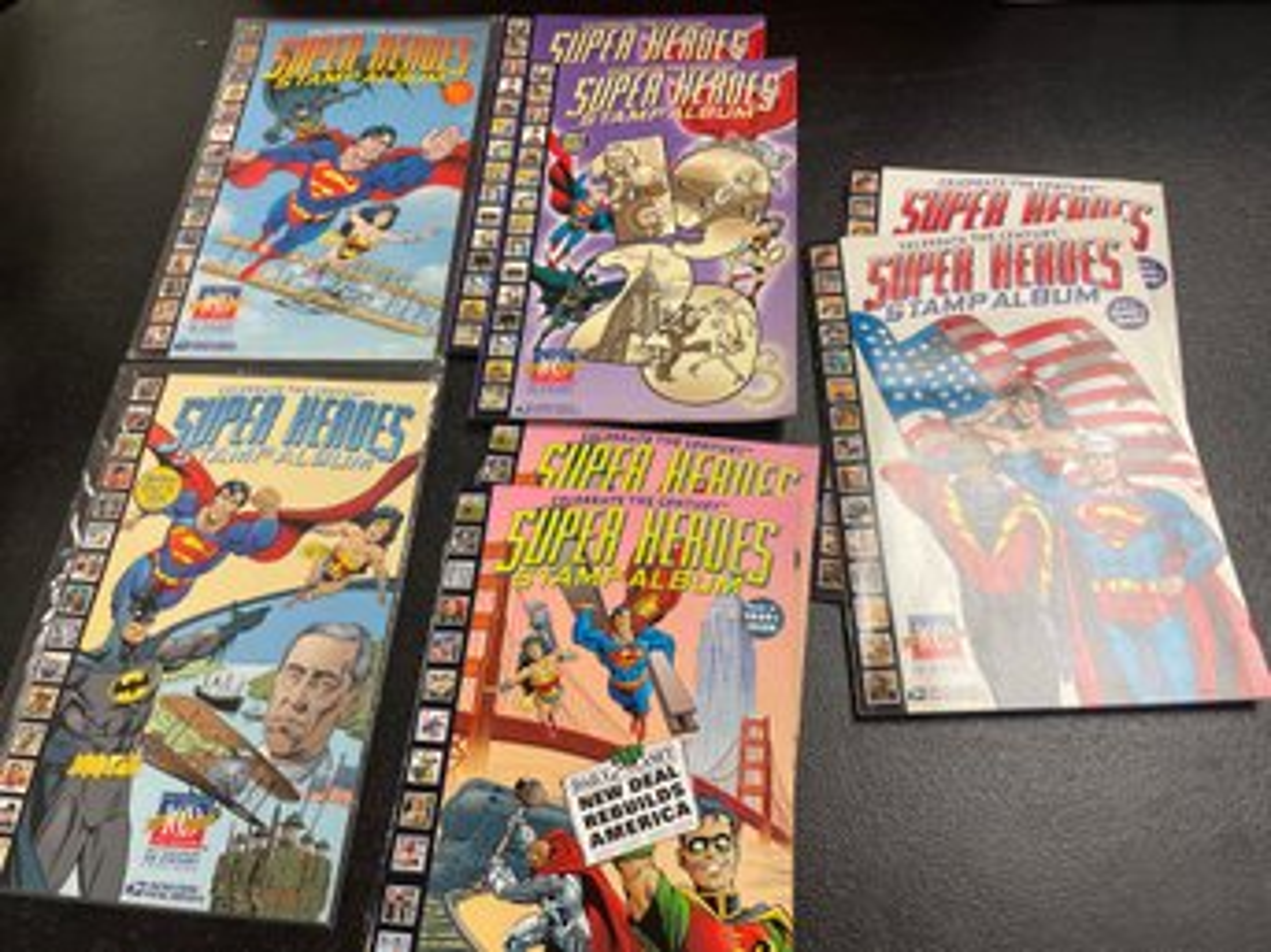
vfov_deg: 53.0
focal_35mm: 26
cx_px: 636
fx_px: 954
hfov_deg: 67.3
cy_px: 476
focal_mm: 4.2
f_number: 1.6
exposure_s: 1/60
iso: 80
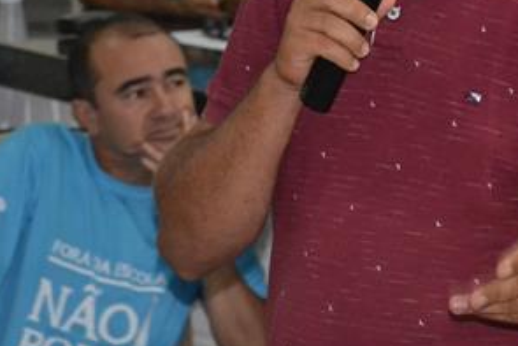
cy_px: -15
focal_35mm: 293
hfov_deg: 7.0
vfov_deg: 4.7
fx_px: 4218
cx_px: 348
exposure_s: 1/60
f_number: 5.6
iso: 3200
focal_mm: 90
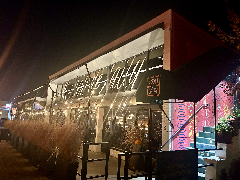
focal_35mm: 26
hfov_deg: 67.3
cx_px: 120
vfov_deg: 53.1
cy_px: 90
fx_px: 180
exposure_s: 1/40
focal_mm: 5.7
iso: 640
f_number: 1.5
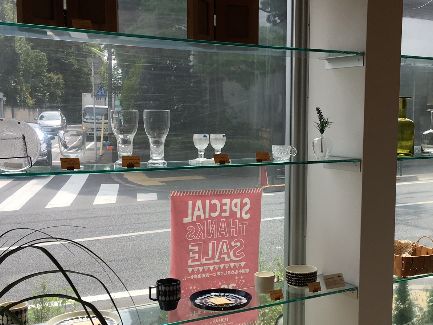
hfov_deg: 38.7
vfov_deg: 29.7
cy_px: 180
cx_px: 260
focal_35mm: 49
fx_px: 613
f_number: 2.2
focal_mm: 4.15
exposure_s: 1/739
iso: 25
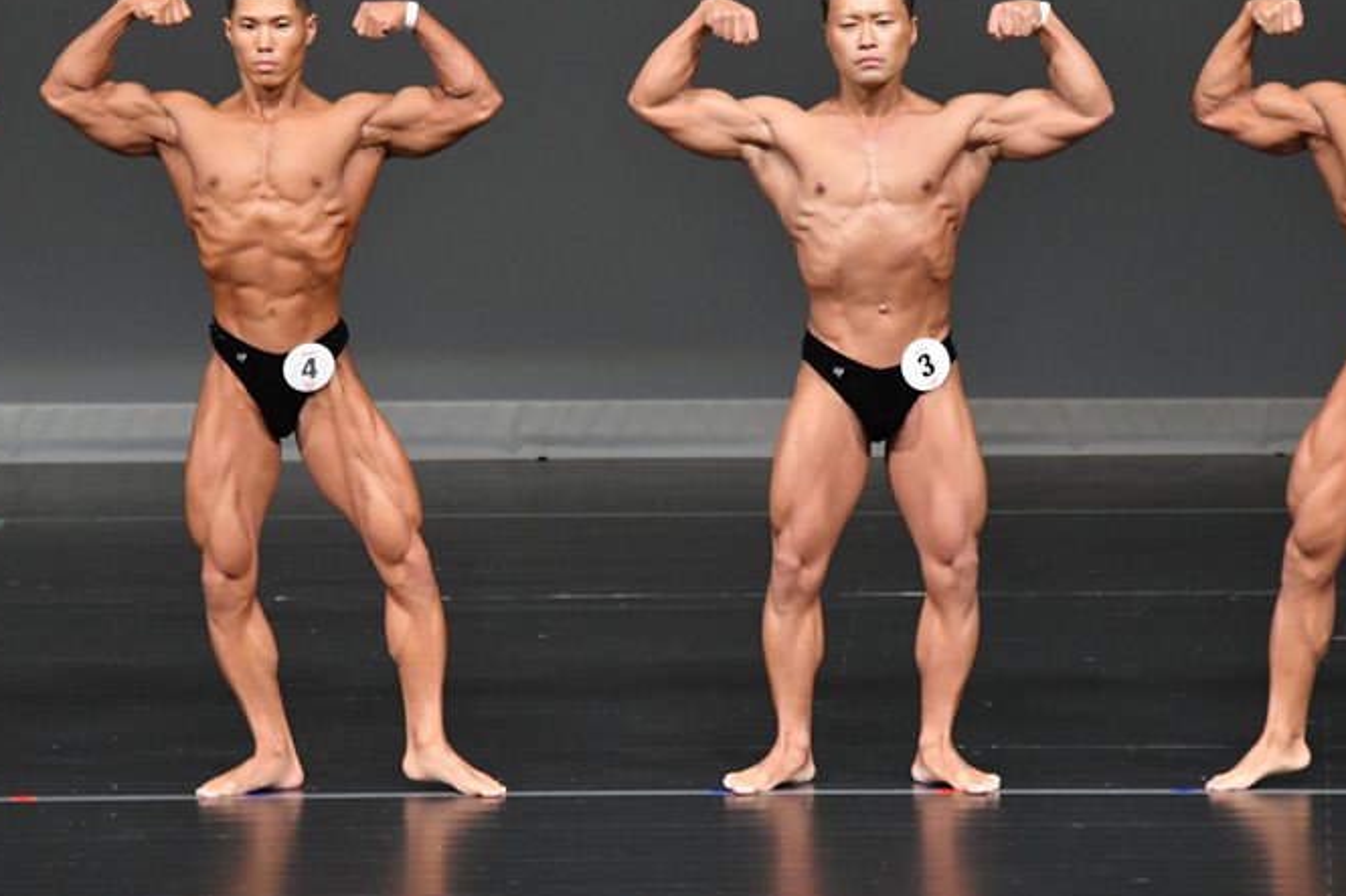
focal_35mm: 402
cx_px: 626
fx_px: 15026
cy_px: 380
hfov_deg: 5.1
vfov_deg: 3.4
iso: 4000
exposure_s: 1/400
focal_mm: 230
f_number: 5.6
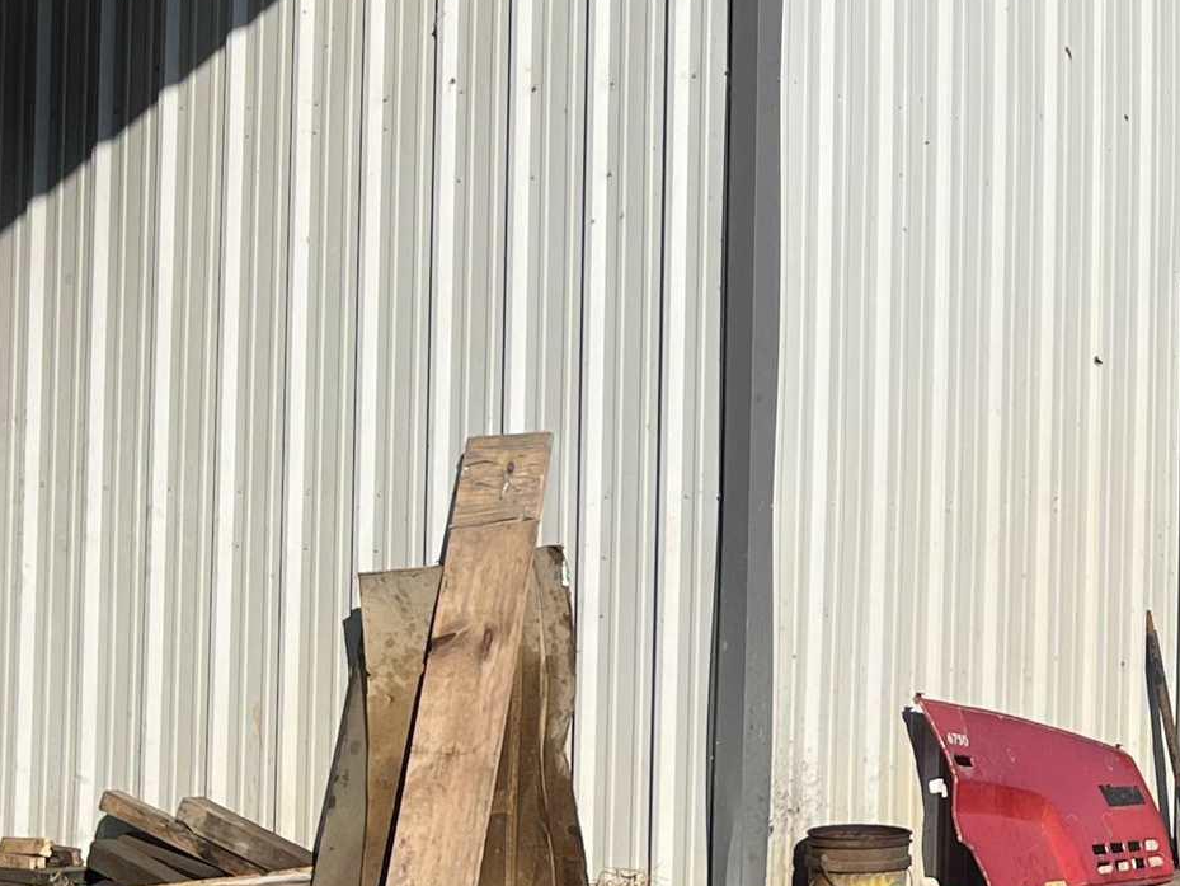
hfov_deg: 21.4
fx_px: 2932
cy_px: 409
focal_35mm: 86
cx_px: 1357
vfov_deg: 17.2
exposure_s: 1/6494
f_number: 1.6
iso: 50
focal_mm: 5.1
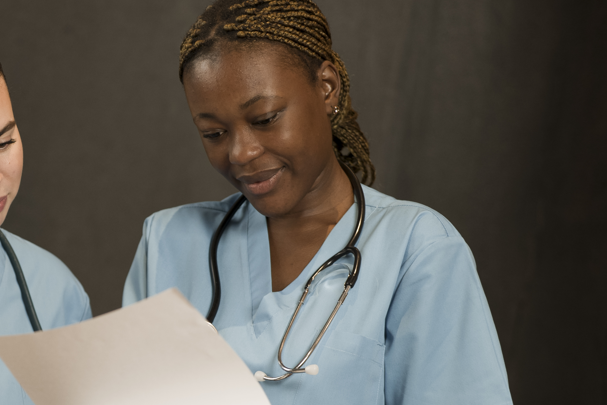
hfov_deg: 15.4
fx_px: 2226
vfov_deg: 10.4
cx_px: 103
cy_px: 305
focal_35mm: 132
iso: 640
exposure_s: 1/200
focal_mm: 75
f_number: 2.2
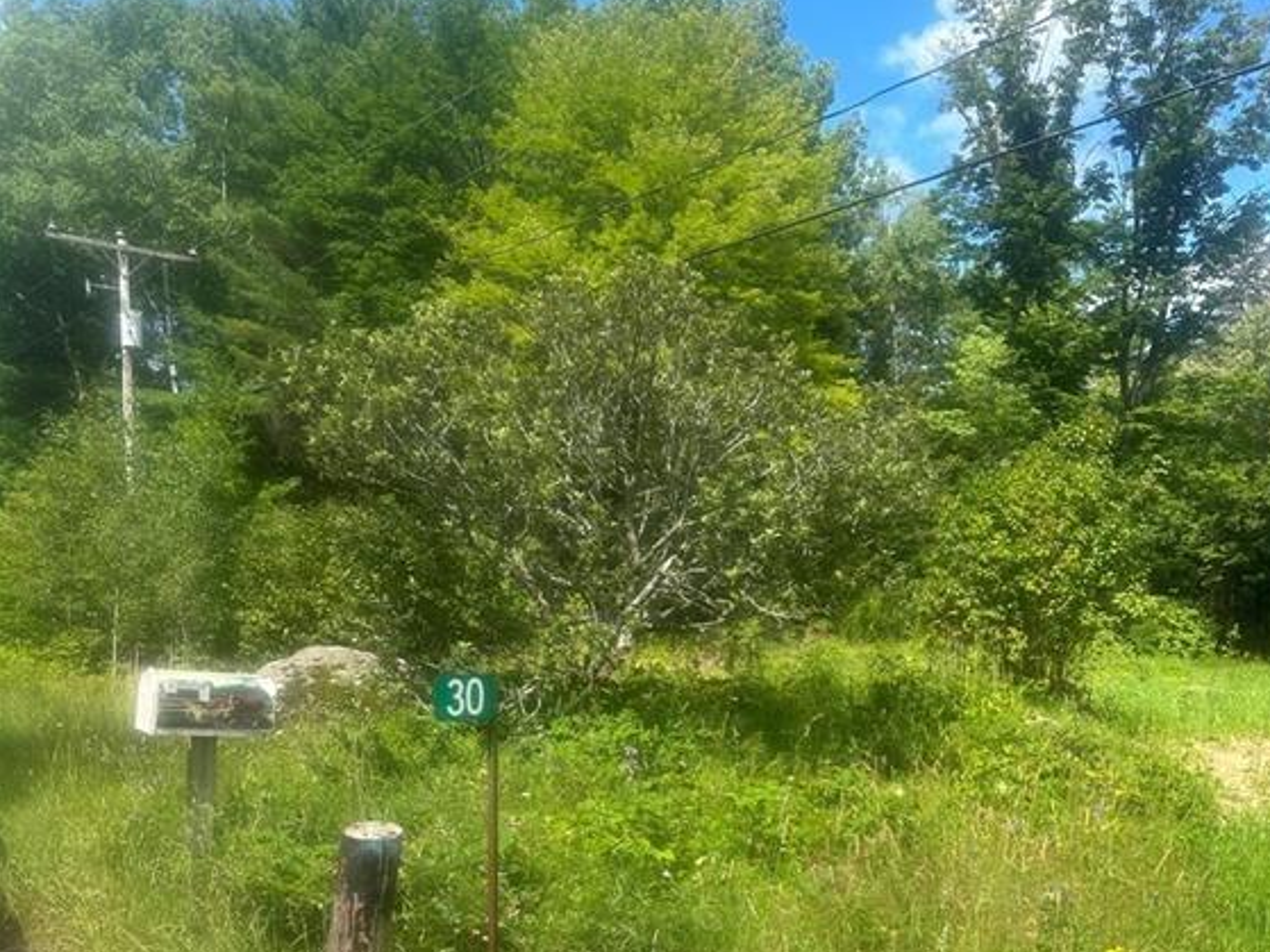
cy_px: 711
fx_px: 1210
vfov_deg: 41.7
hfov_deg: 55.4
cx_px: 650
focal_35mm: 33
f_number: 1.78
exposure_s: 1/1949
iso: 80
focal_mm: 6.86
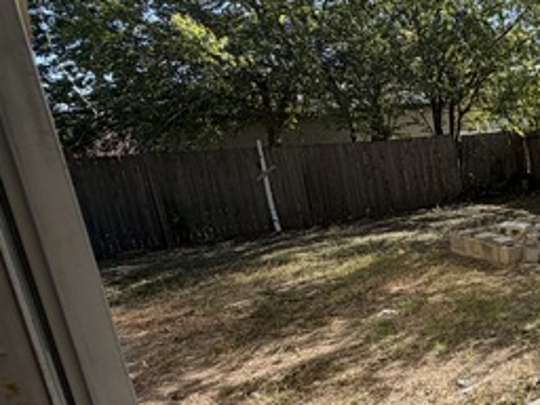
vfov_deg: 40.7
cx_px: 669
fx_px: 546
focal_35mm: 35
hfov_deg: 37.5
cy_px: 207
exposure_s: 1/770
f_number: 2.2
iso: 32
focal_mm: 2.22
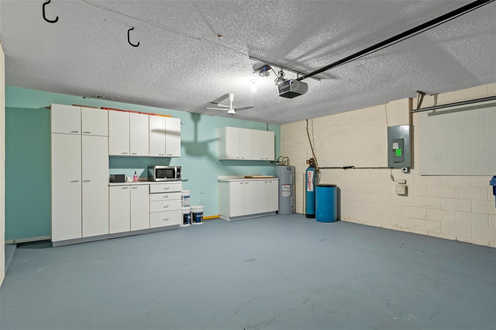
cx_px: 248
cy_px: 165
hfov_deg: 90.0
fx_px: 248
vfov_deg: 67.4
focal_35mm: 18
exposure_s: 15
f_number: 8
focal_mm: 12
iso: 320
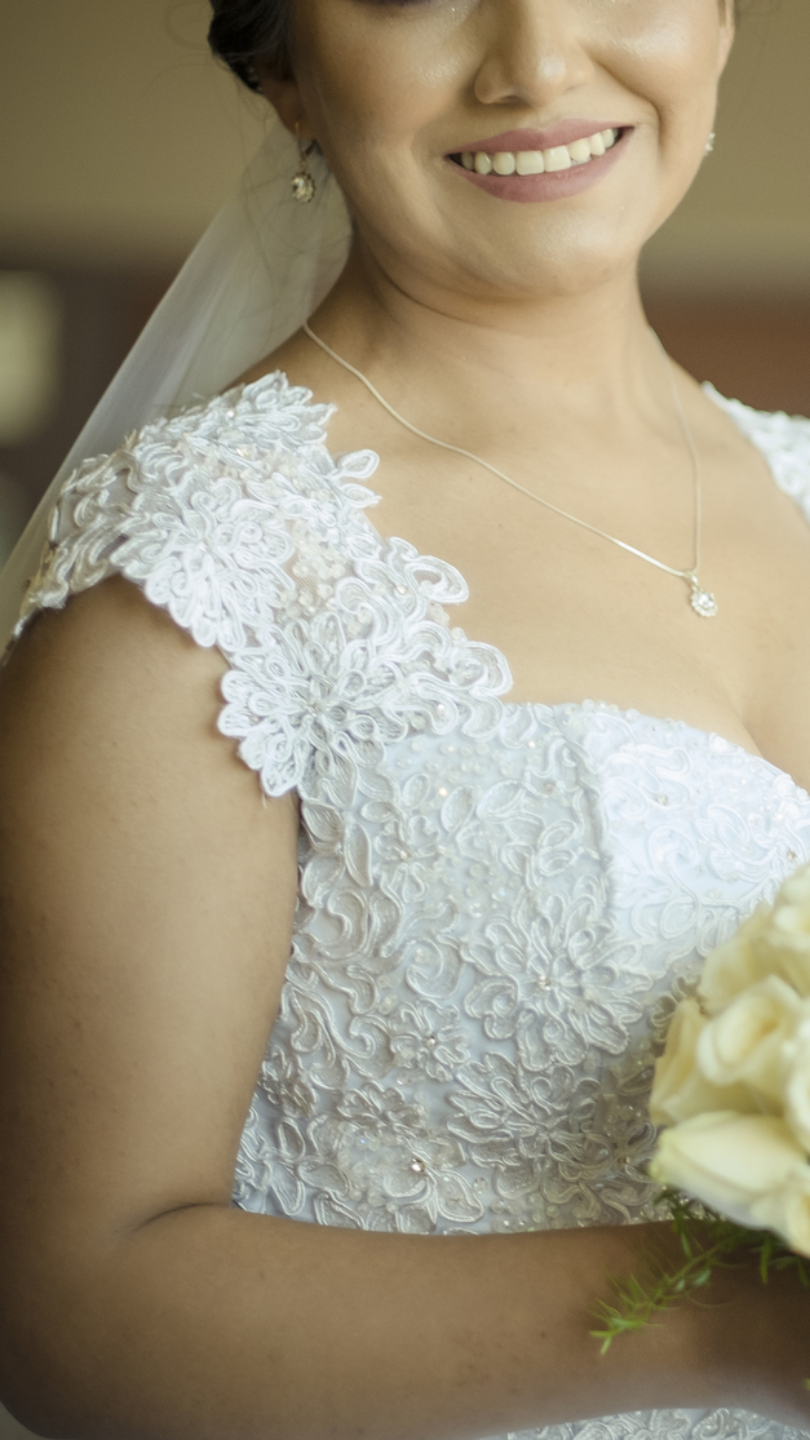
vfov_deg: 15.1
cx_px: 670
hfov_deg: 8.5
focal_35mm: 142
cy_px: 661
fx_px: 5423
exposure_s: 1/250
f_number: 1.2
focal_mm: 56
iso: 500
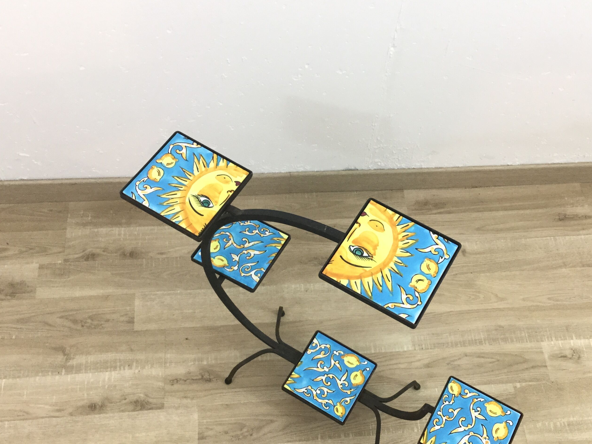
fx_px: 684
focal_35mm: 40
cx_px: 334
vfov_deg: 35.9
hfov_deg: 46.7
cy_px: 258
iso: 100
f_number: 2.4
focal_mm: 3.3
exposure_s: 1/33
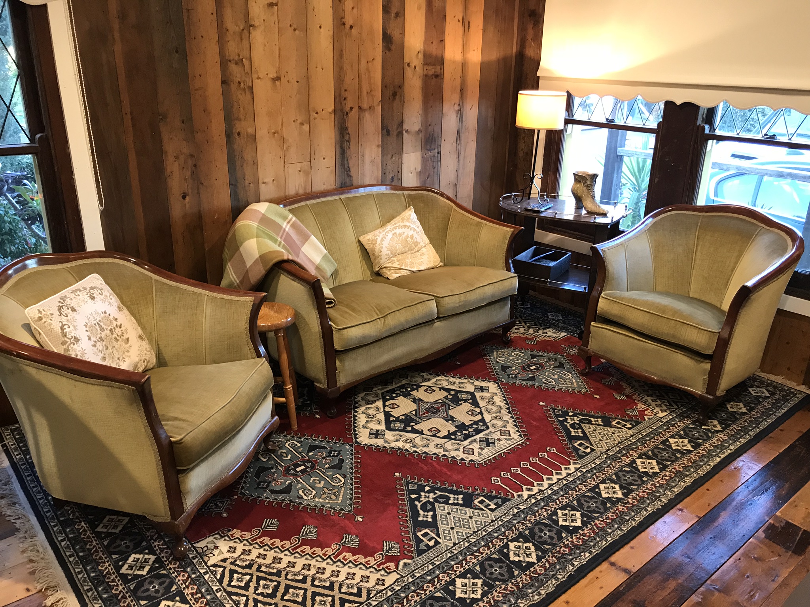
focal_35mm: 28
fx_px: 655
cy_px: 304
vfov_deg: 49.7
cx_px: 405
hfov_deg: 63.4
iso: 64
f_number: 1.8
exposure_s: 1/17
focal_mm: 3.99
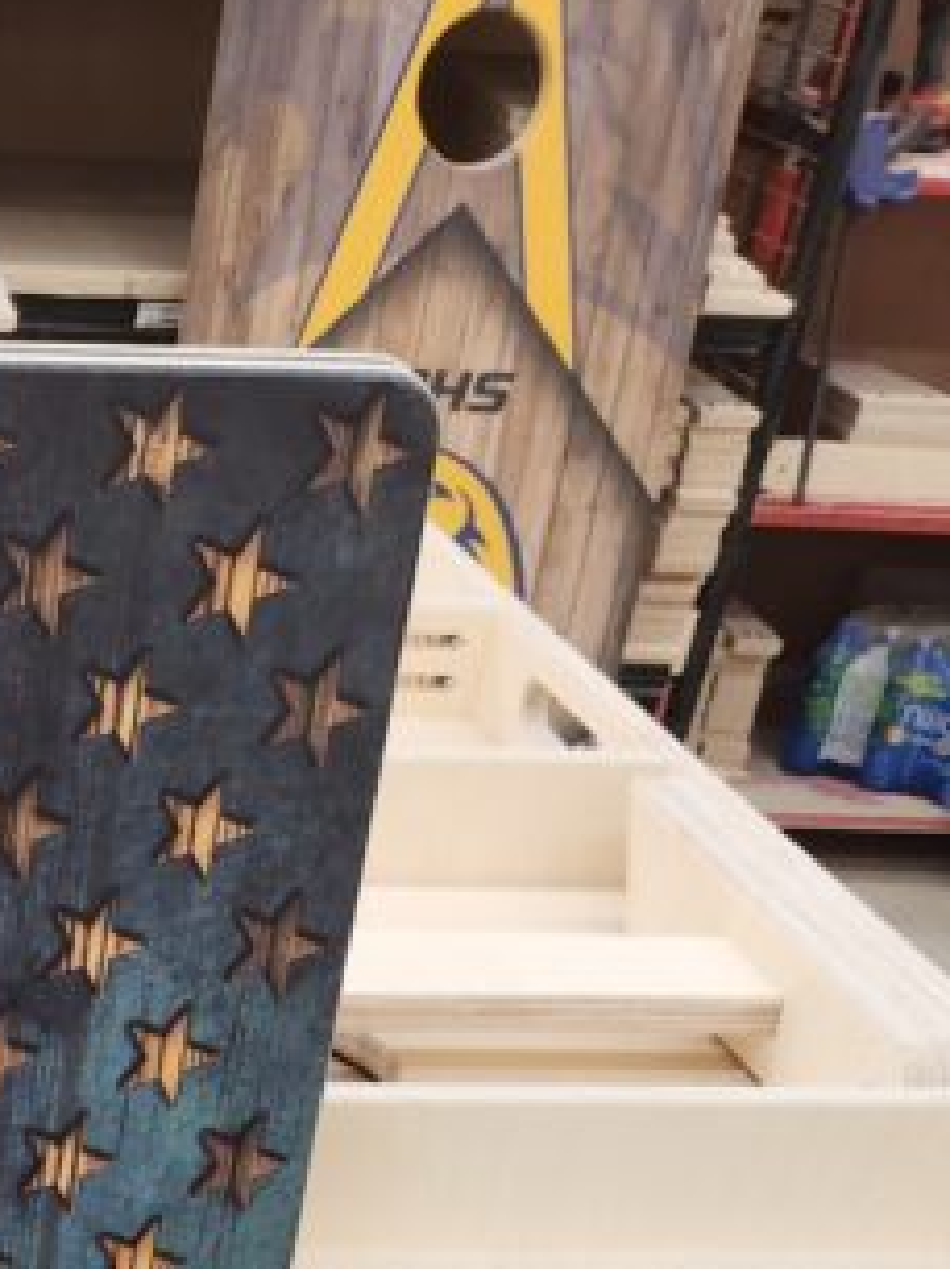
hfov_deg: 17.1
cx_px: -510
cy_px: 1962
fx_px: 2822
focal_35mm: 77
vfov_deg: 21.0
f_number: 1.8
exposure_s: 1/180
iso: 100
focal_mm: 5.4
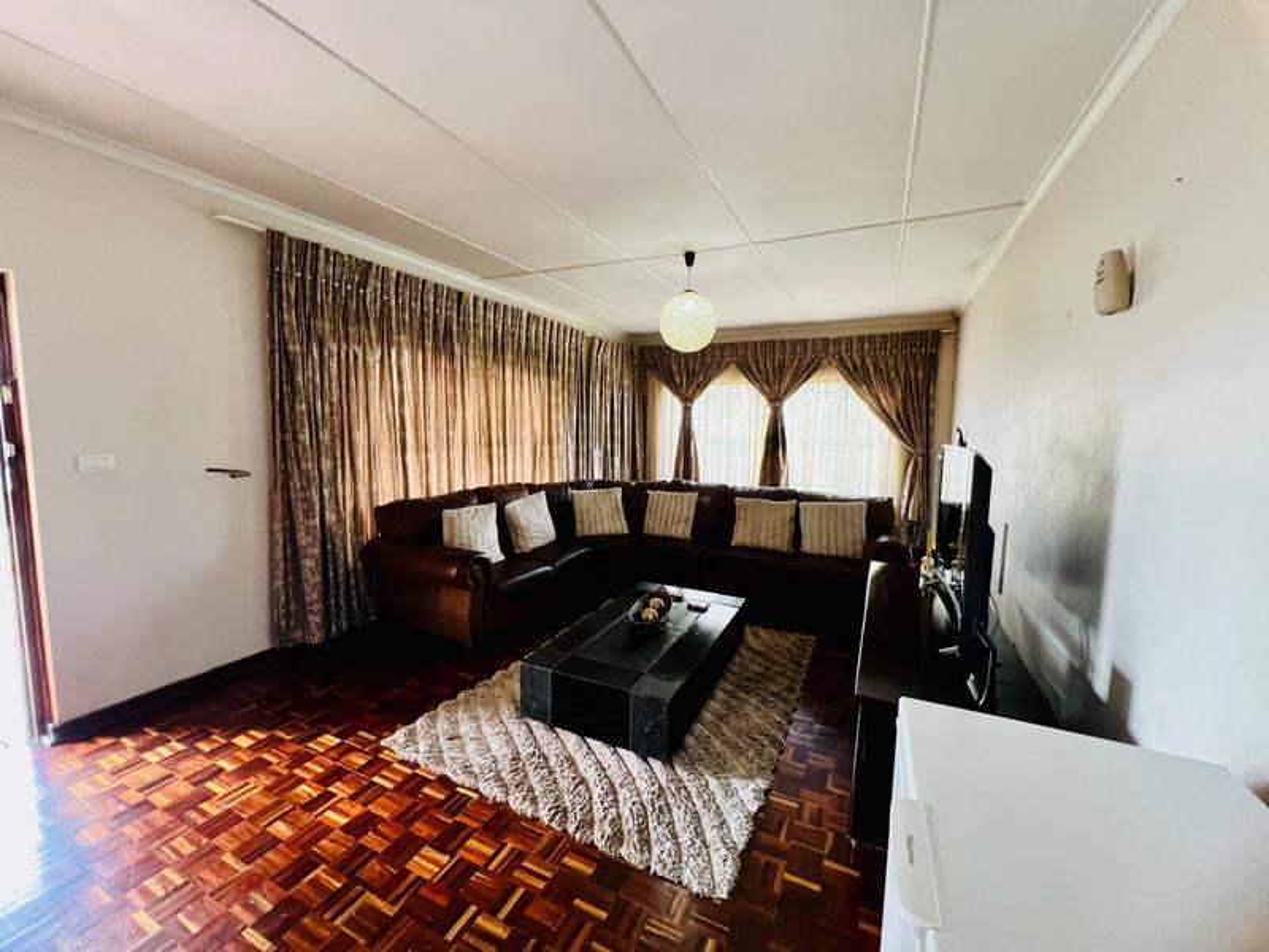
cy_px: 476
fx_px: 477
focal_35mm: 13
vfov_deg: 89.9
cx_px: 634
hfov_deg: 106.2
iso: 320
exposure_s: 1/60
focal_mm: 1.57
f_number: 1.8
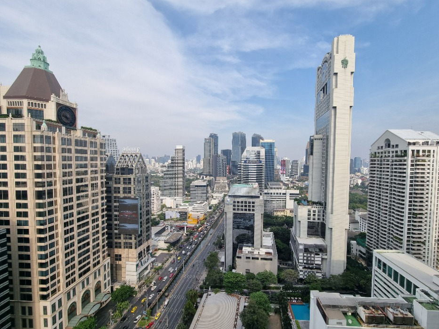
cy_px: 170
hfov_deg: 101.9
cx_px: 235
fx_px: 177
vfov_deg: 85.6
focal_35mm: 14
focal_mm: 2.2
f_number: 2.2
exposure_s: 1/1456
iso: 50
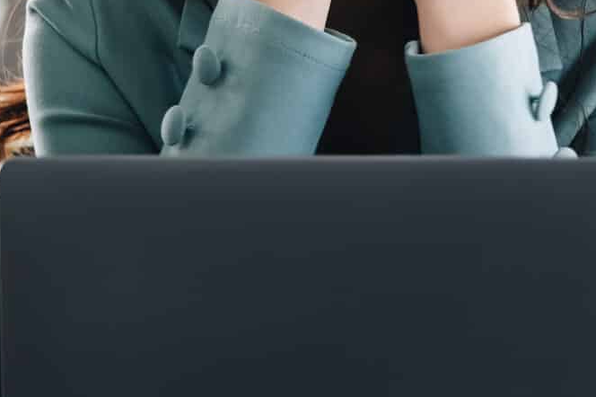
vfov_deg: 2.1
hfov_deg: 3.2
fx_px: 10722
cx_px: 317
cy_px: 145
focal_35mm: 648
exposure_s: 1/100
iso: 1000
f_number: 2.8
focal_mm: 140
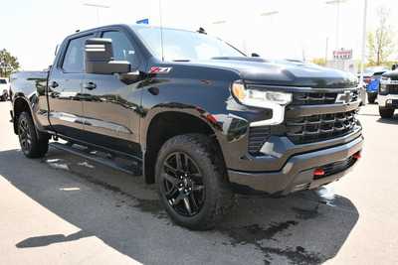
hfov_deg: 61.9
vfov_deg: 43.6
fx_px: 332
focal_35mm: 30
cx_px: 199
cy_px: 132
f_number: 5.6
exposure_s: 1/250
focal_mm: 20
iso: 250
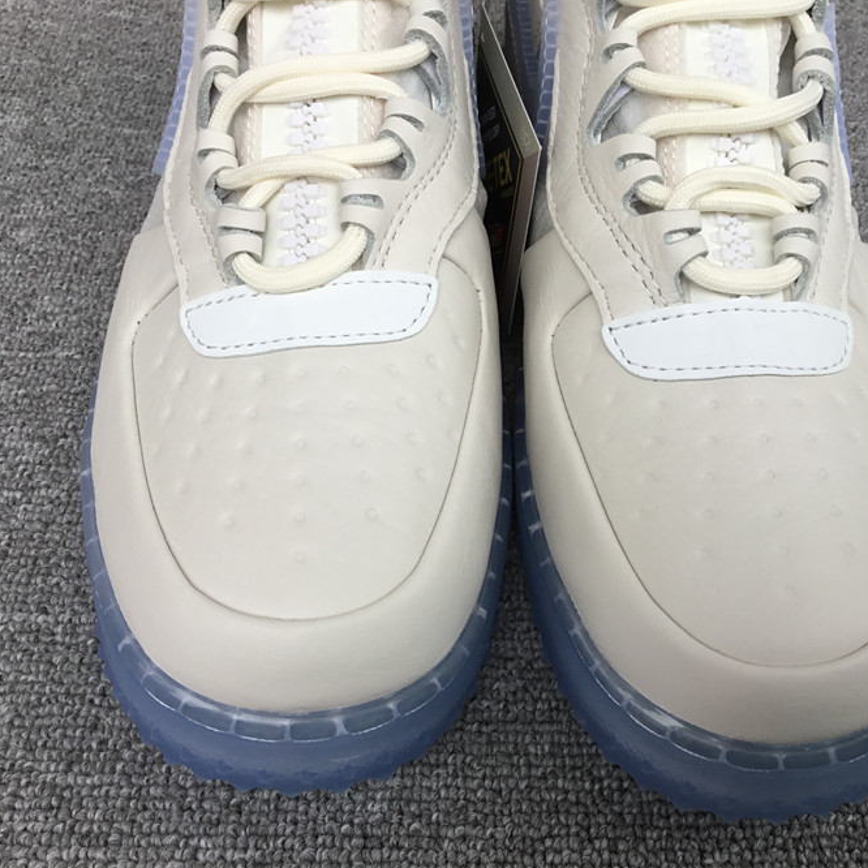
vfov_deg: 44.9
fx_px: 1050
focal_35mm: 37
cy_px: 431
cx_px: 508
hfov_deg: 44.8
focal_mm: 3.3
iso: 25
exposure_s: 1/100
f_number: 2.4
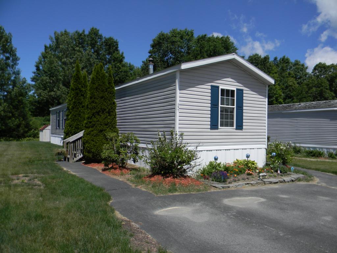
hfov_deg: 63.4
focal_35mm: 28
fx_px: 273
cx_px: 168
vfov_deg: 49.7
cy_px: 126
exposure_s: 1/384
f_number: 7
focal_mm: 5
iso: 80
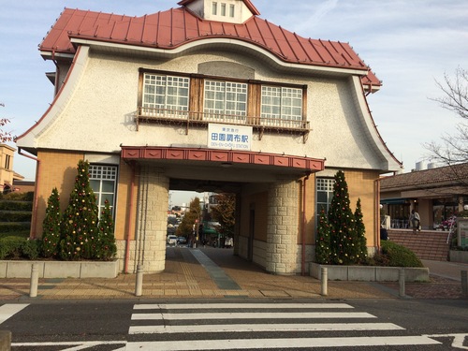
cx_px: 234
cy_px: 176
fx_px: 392
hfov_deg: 61.7
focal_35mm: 29
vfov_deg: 48.2
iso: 32
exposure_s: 1/1325
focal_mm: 4.15
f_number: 2.2
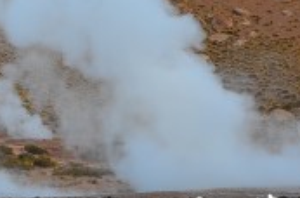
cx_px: -64
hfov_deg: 11.4
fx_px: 1478
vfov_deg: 7.5
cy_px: -83
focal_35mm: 178
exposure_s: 1/50
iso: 100
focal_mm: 32
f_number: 6.3
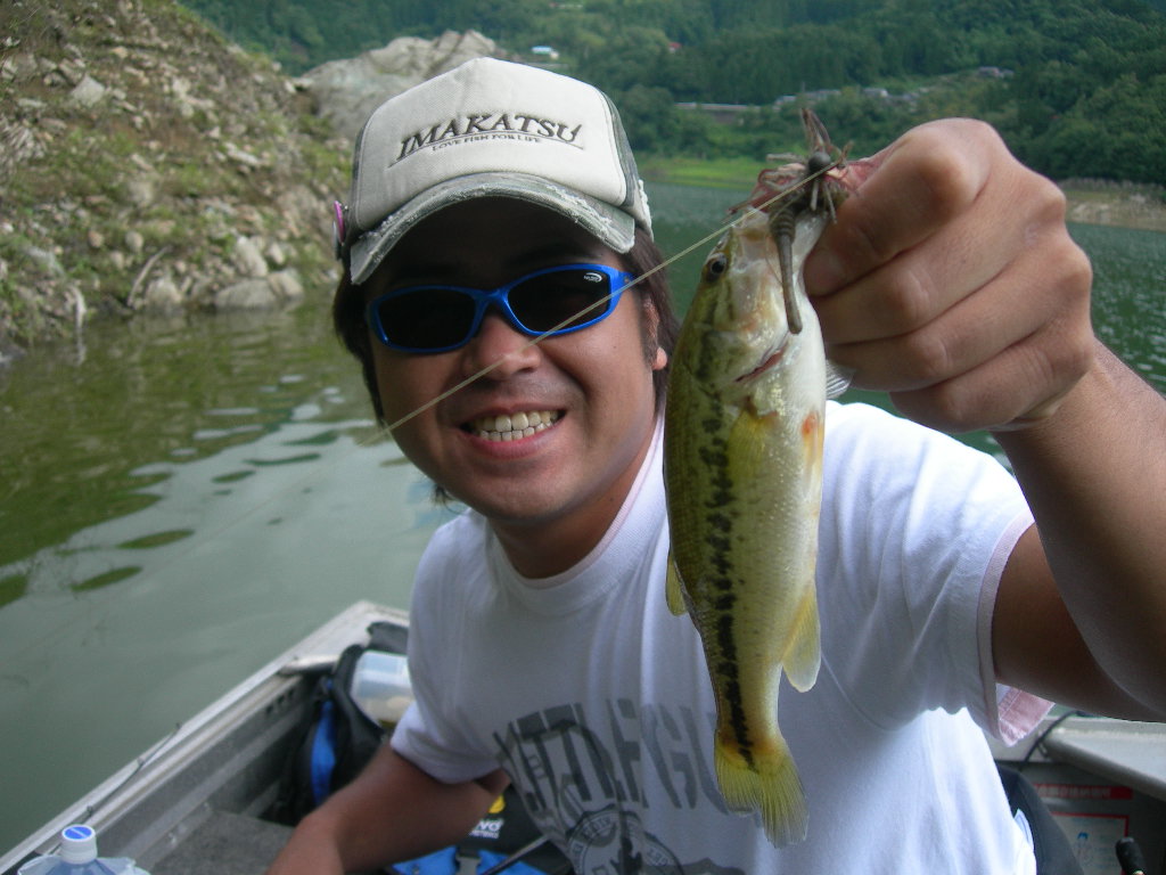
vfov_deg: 37.7
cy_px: 438
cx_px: 583
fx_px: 1280
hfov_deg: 49.0
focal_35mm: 38
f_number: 2.8
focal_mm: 7.8
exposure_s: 1/623
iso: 50
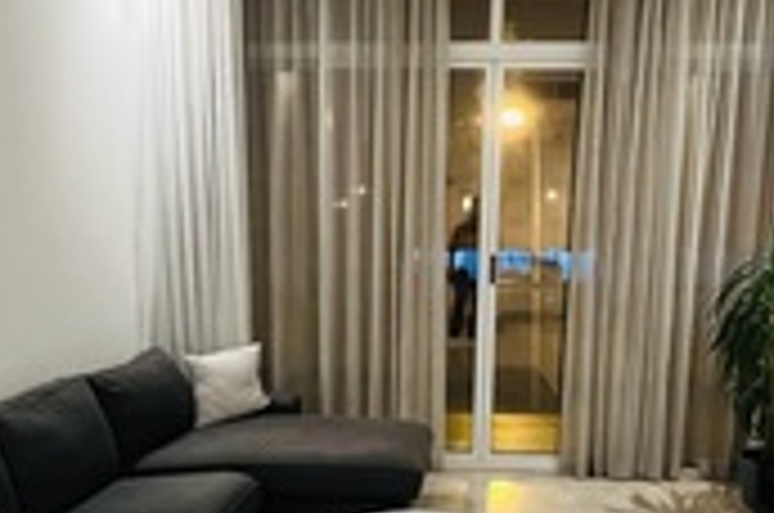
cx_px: 412
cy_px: 371
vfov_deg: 36.1
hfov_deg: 53.2
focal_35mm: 36
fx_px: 773
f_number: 1.8
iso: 640
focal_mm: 1.57
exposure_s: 1/50
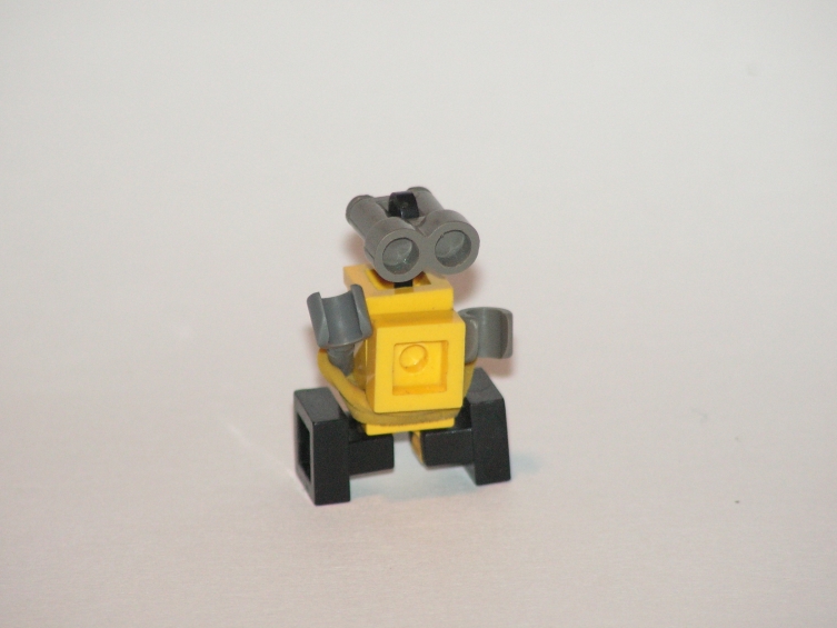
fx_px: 7448
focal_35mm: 308
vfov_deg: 4.8
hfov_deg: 6.4
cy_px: 300
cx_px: 416
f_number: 3.2
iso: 160
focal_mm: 48
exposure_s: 1/320
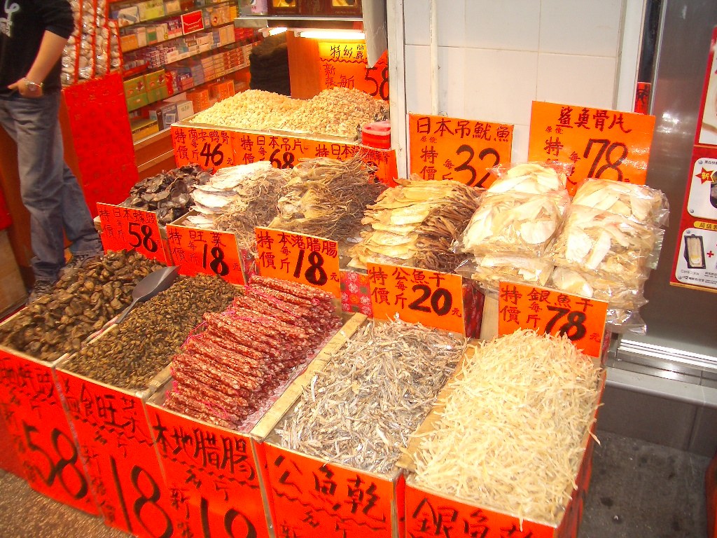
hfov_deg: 52.6
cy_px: 269
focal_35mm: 35
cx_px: 358
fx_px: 725
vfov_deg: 40.7
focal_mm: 5.8
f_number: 2.6
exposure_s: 1/60
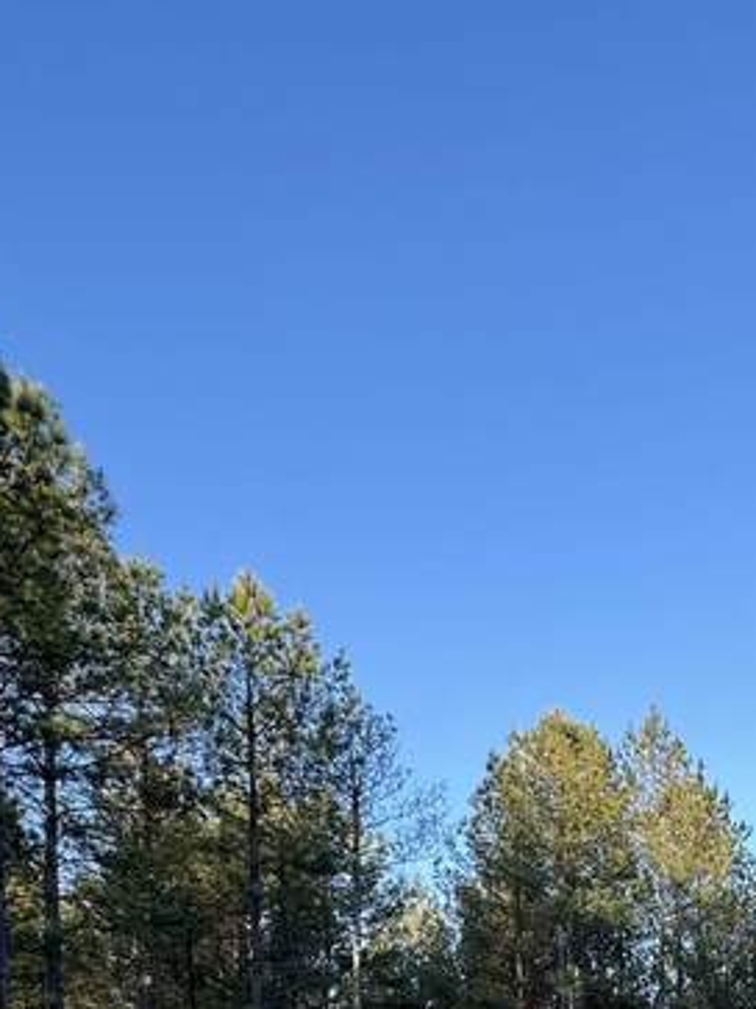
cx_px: 887
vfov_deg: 38.7
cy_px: 1176
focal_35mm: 37
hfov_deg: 32.5
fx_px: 1078
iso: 40
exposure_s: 1/224
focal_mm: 2.22
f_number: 2.2
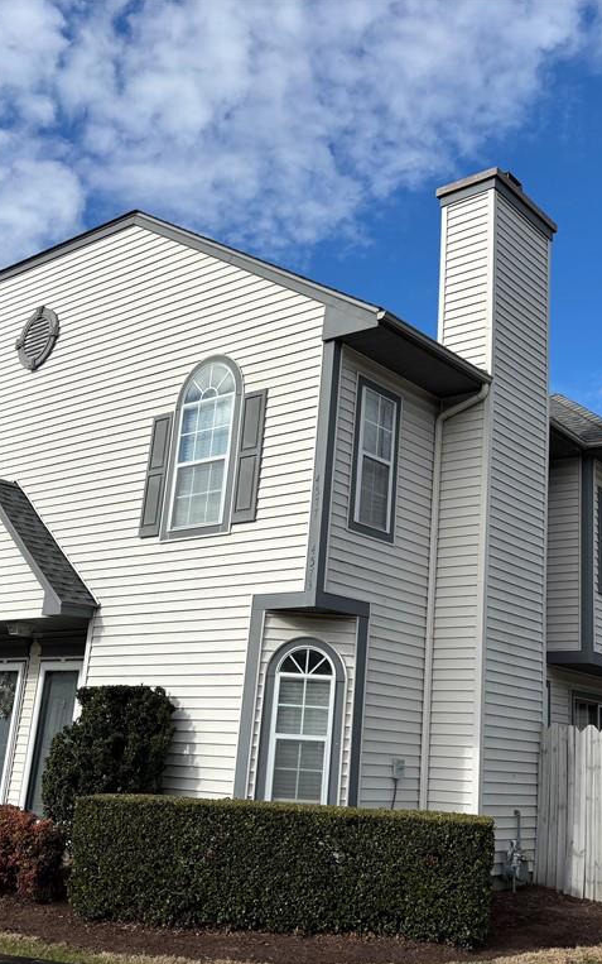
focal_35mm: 37
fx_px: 971
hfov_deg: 34.3
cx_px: 376
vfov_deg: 52.7
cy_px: 481
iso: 50
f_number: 1.6
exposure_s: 1/3937
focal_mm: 5.96
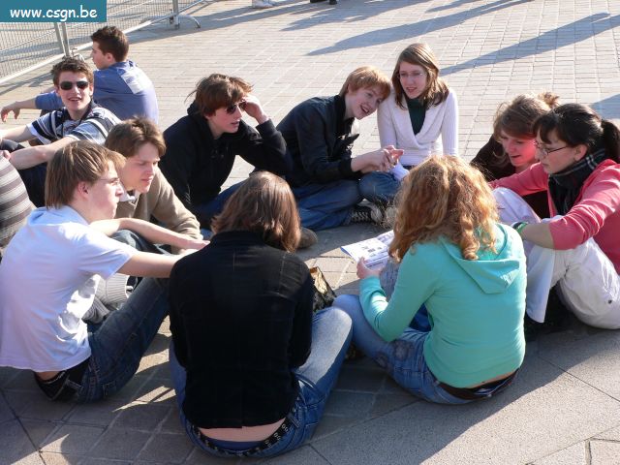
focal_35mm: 51
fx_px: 913
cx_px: 310
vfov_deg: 28.6
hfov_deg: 37.5
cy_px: 232
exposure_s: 1/200
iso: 80
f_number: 4
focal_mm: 8.5
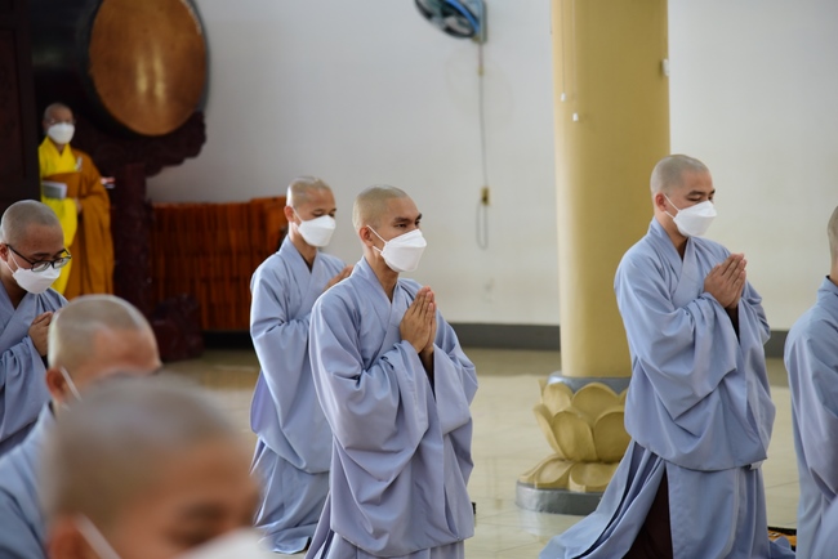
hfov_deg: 17.1
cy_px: 280
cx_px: 419
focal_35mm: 120
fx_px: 2794
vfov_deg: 11.4
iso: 800
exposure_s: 1/50
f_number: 4
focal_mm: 120
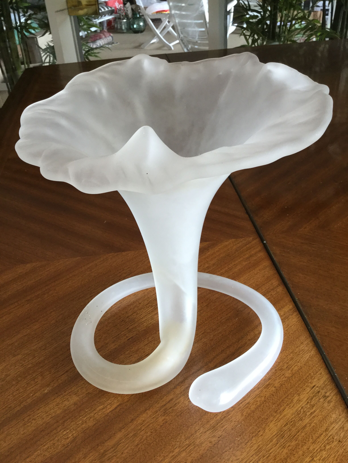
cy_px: 232
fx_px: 416
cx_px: 174
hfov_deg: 45.4
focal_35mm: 31
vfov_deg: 58.4
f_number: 2.4
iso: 80
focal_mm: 3.3
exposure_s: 1/33
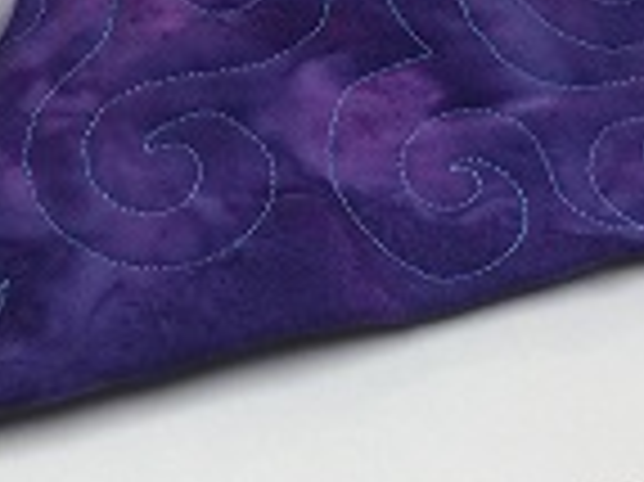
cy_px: -248
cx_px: 194
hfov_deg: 16.1
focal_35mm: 122
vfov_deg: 11.6
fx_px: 2268
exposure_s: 1/40
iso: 32
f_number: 2.2
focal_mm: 4.15
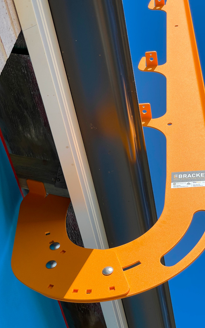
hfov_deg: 20.6
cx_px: 121
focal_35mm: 63
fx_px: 563
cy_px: 151
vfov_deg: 32.5
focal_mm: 6
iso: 25
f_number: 2
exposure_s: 1/1370
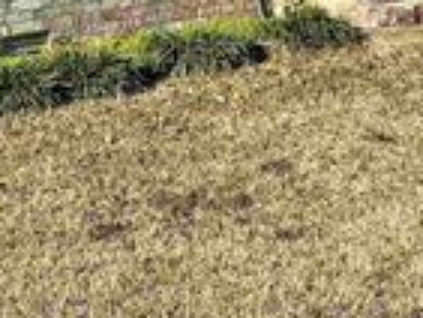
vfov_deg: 14.7
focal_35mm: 92
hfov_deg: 21.3
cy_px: -188
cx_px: 213
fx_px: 1125
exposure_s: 1/2755
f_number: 1.6
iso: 50
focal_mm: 5.1
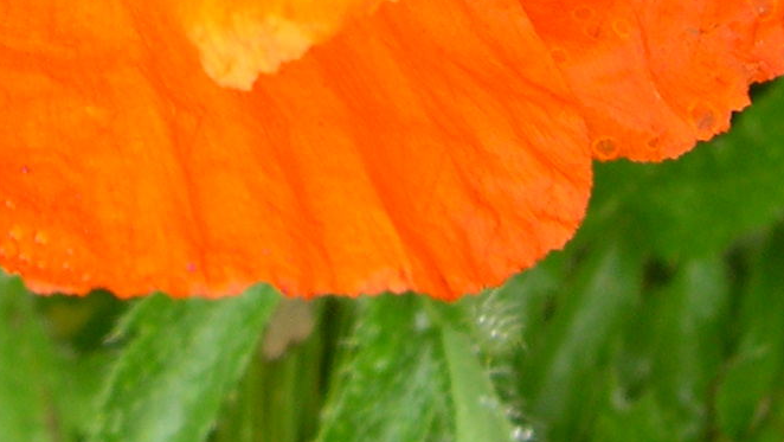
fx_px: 2953
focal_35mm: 142
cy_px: -438
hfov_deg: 14.9
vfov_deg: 8.2
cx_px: 15
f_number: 2.8
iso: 100
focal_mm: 8
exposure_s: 1/165
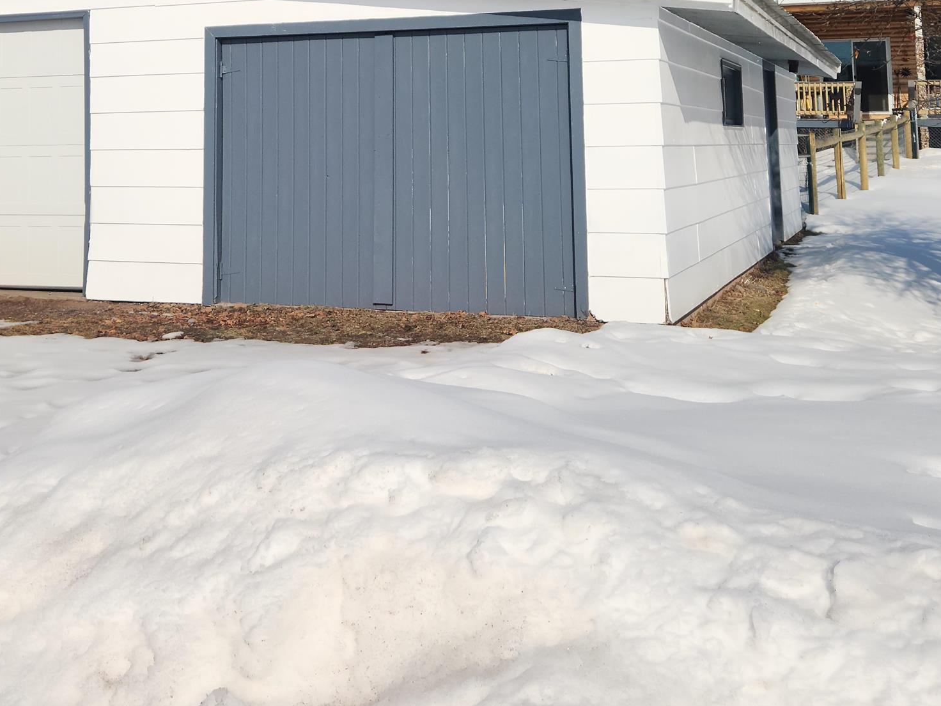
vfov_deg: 28.3
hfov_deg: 39.5
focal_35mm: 48
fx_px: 1305
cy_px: -15
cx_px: 395
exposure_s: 1/3581
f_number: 1.8
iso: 20
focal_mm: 5.4
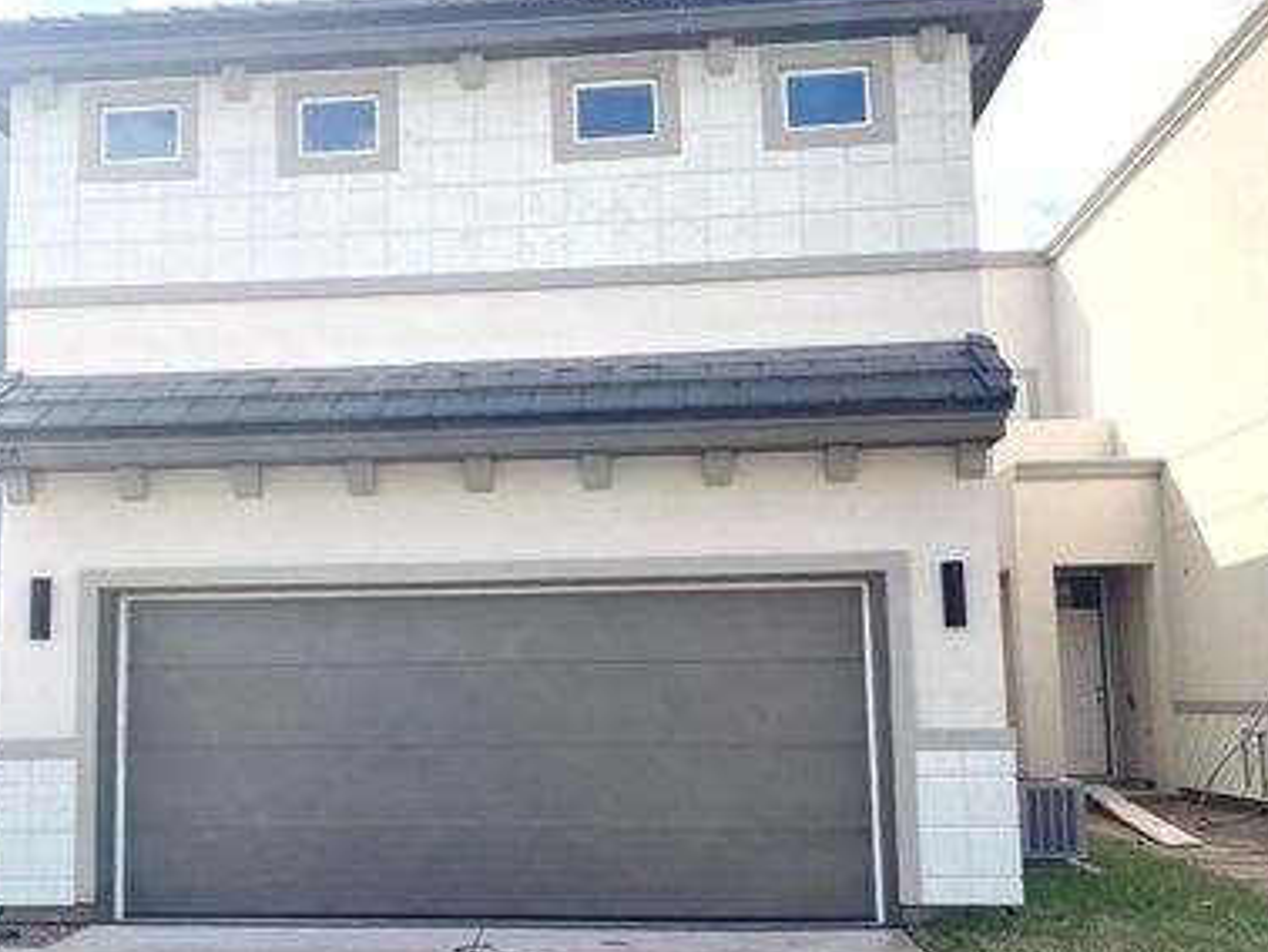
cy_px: 528
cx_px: 466
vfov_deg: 38.7
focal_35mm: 37
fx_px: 1356
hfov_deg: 49.6
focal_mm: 3.99
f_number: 1.8
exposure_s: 1/2315
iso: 20
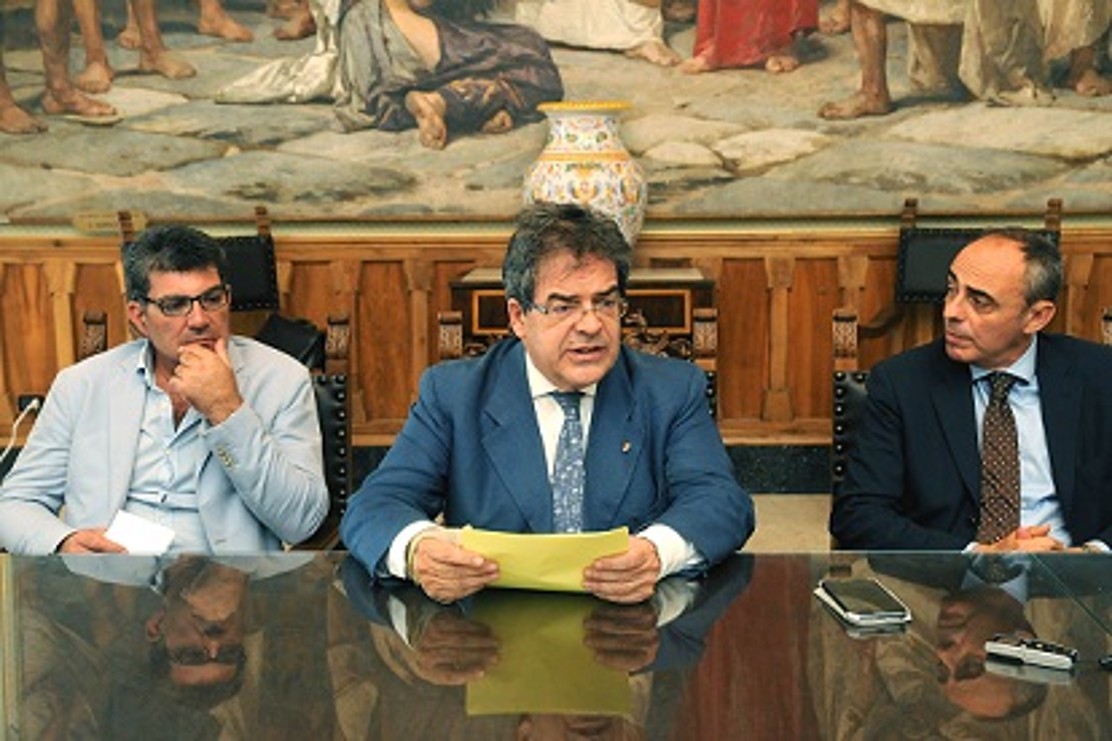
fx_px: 1483
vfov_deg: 28.1
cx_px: 556
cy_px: 370
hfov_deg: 41.1
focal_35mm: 48
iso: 800
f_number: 5.6
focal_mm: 32
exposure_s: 1/60
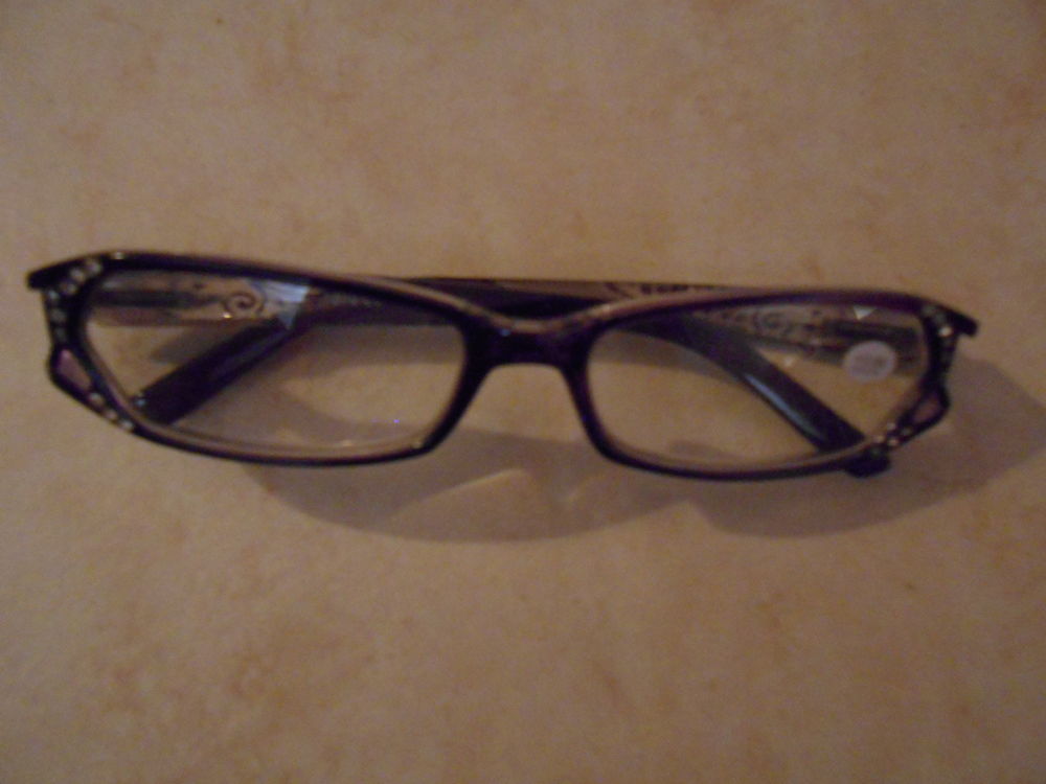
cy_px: 392
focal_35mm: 26
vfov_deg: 53.1
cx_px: 523
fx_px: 786
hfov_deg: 67.3
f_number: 3.5
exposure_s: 1/10
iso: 800
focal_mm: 4.6
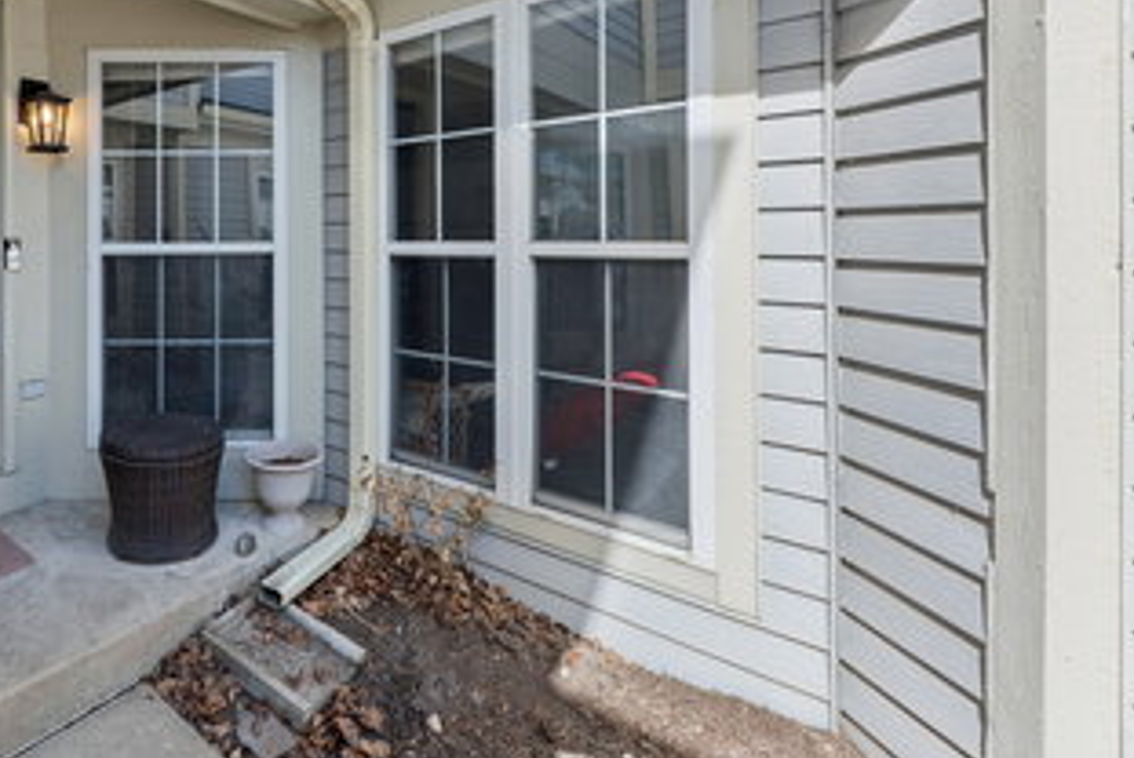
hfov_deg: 77.3
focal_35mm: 20
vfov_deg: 60.4
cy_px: 244
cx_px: 275
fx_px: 631
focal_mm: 13
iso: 320
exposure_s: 1/200
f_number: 9
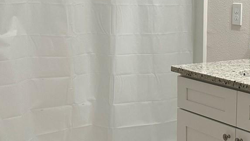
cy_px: 81
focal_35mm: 73
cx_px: 213
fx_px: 484
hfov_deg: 28.1
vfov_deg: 16.5
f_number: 1.78
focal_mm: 6.86
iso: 200
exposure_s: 1/120
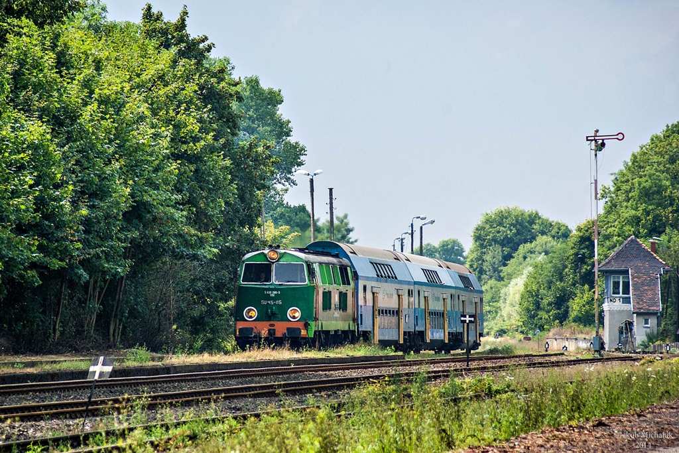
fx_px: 5942
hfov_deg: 6.5
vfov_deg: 4.4
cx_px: 340
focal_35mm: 315
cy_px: 226
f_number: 9
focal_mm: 210
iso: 200
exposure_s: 1/320
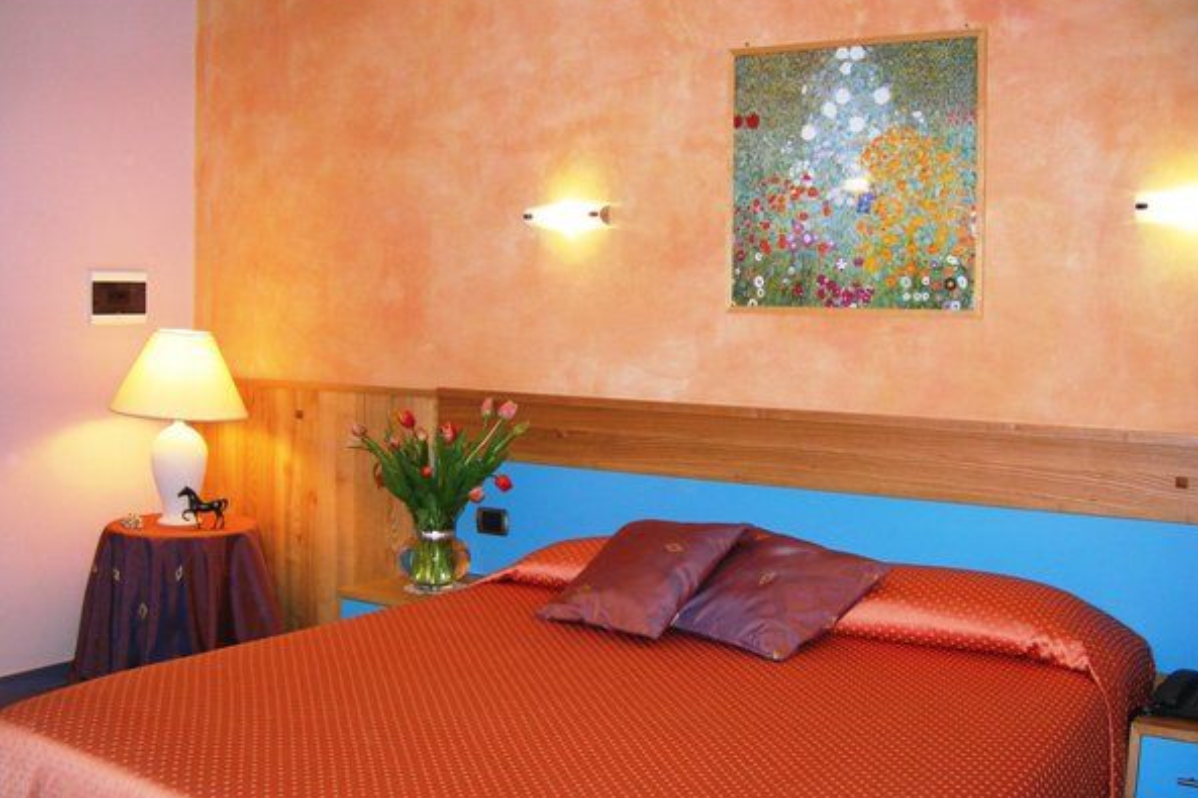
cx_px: 604
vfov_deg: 33.4
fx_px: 1331
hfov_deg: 48.5
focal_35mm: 40
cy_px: 426
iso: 105
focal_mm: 7.8
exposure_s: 1/60.1
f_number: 2.8
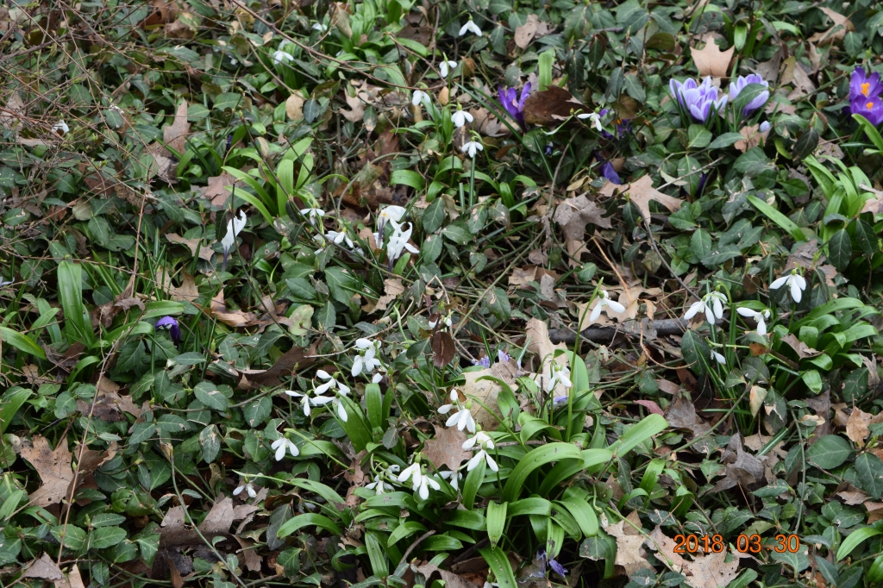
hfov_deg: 24.6
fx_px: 2023
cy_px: 294
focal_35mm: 82
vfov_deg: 16.5
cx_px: 442
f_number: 8
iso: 280
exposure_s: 1/250
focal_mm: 55
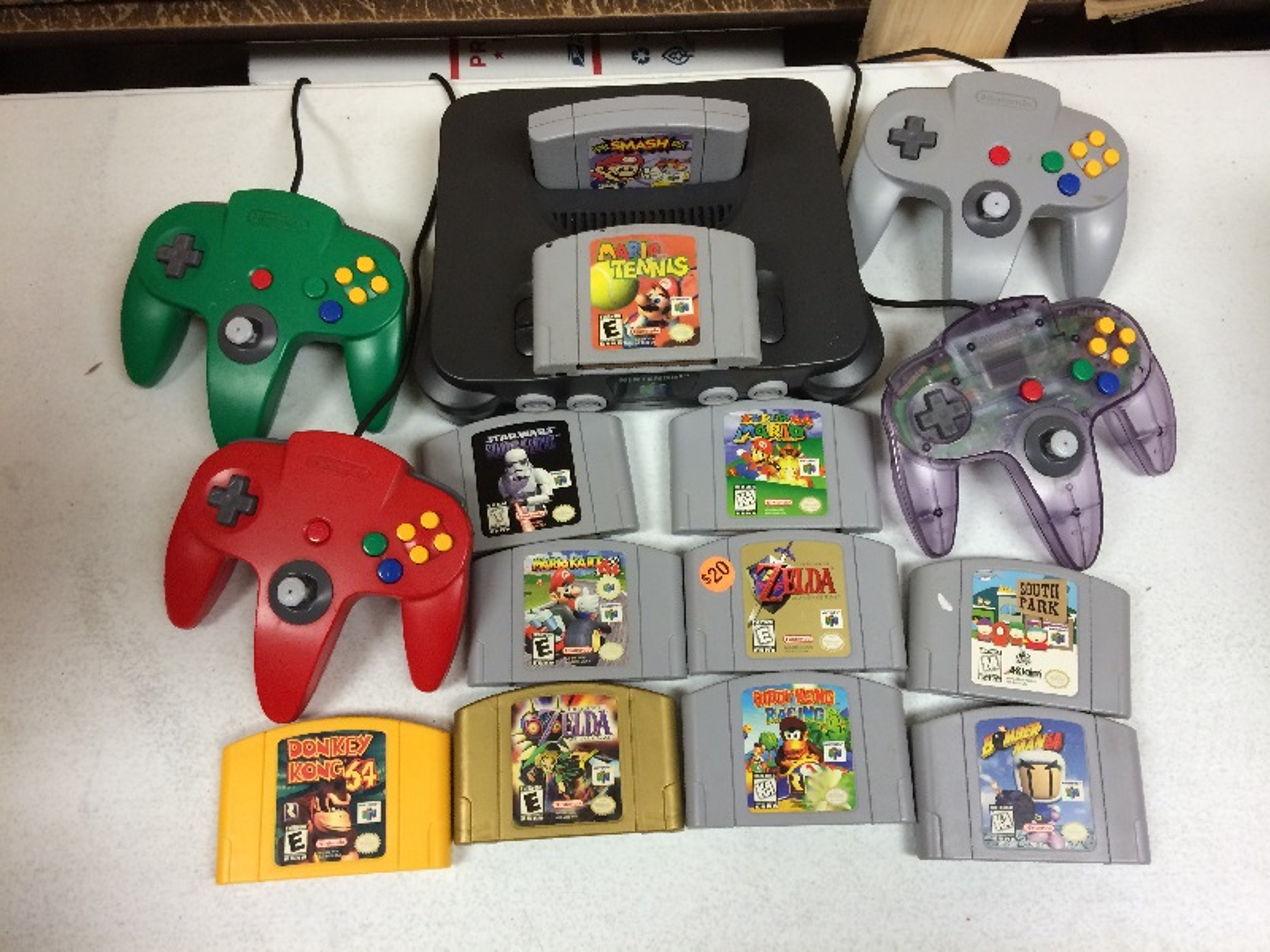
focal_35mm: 29
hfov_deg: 61.7
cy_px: 476
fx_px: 1064
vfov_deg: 48.2
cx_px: 635
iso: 64
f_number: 2.2
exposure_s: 1/30
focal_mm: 4.15
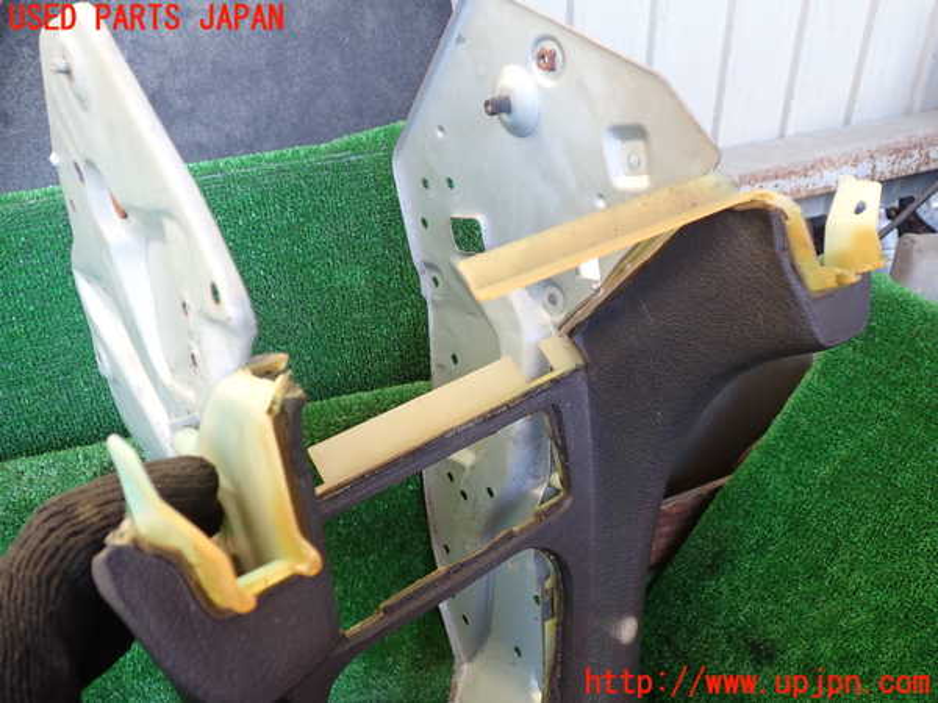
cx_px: 469
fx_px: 813
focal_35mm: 30
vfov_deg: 46.8
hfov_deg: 60.0
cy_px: 352
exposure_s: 1/60
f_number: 2.3
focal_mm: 5.4
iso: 200
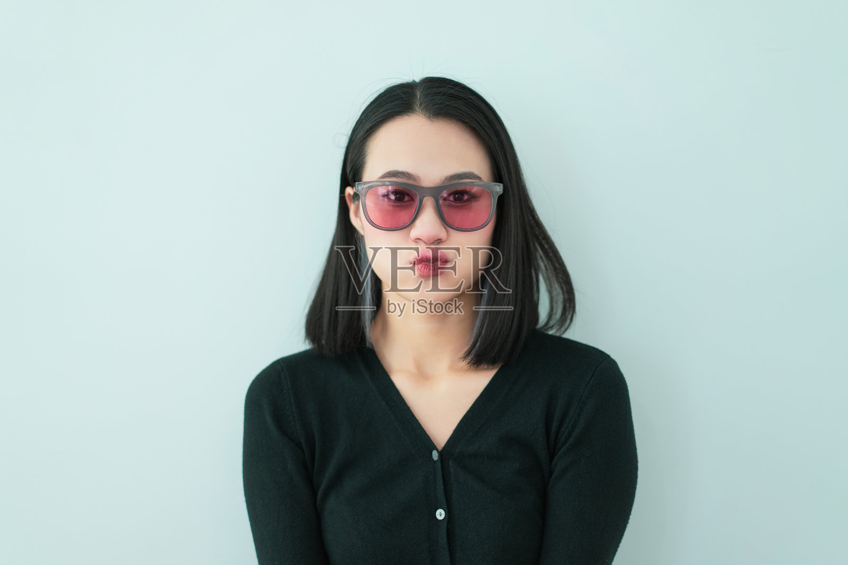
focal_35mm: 55
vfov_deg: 24.6
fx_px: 1296
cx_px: 424
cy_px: 282
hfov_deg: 36.2
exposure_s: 1/125
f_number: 1.8
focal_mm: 55
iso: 500
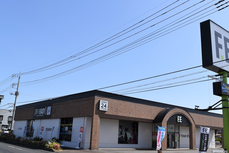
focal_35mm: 36
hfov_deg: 53.1
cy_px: 72
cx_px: 123
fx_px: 229
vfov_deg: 36.9
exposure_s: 1/500
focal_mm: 22
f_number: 11
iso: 200
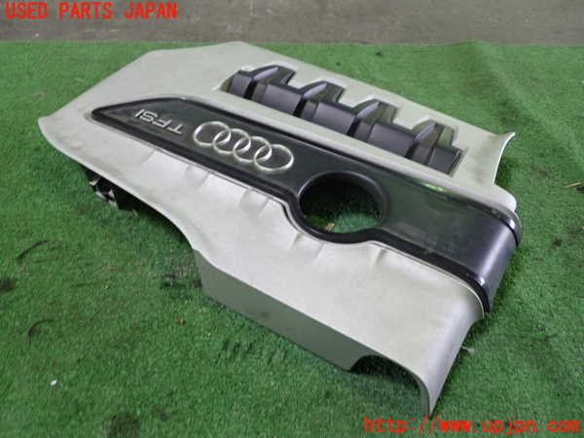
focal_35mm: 30
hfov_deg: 60.0
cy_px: 219
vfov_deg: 46.8
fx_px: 506
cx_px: 292
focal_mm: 5.4
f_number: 2.3
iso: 500
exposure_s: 1/30
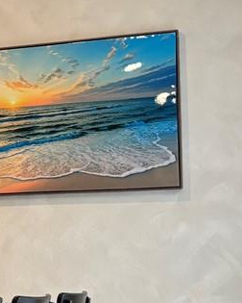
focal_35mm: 129
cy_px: 224
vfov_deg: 14.9
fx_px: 1155
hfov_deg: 10.7
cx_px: -287
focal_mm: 5.96
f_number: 1.6
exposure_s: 1/60
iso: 100
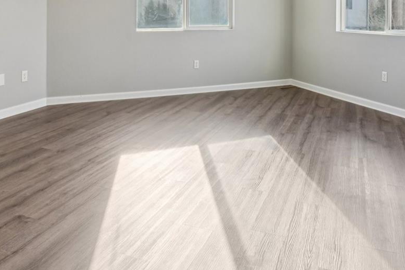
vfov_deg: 38.9
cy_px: 19
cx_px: 208
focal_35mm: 31
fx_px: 349
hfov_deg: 60.3
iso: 400
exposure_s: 1/160
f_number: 8
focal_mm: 10
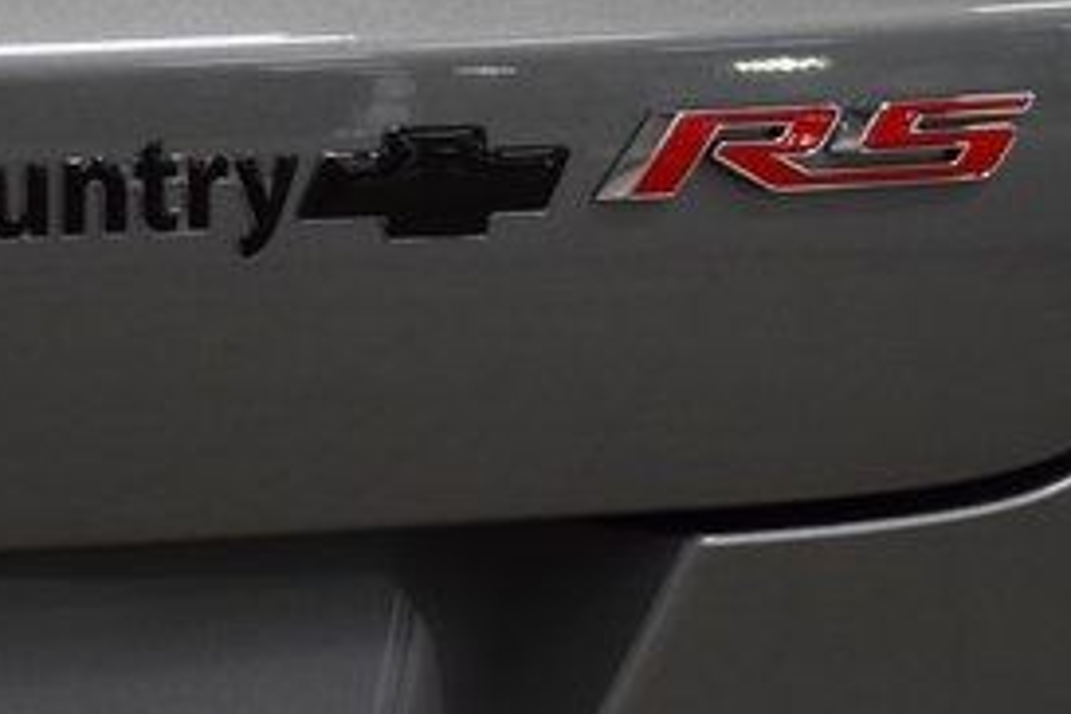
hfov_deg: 8.4
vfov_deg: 5.6
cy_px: 108
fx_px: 7318
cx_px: 541
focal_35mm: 246
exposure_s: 1/125
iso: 1600
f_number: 5.6
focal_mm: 70
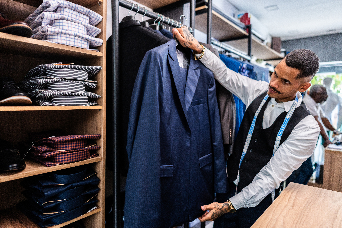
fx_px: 228
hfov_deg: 73.7
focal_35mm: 24
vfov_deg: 53.1
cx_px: 171
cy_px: 114
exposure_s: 1/200
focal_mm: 24
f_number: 1.4
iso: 400
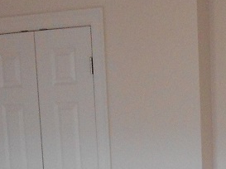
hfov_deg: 18.9
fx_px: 672
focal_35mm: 103
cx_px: 189
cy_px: 206
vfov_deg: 13.9
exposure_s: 1/80
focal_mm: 4.6
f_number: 3.2
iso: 400
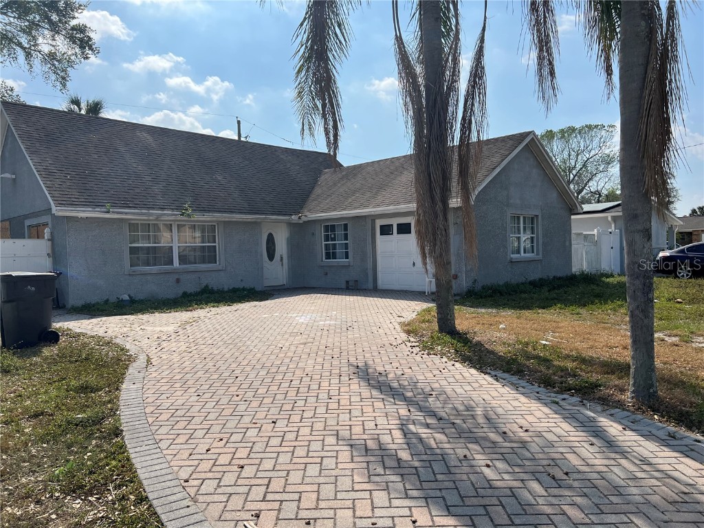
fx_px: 529
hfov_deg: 67.3
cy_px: 264
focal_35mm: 26
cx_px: 352
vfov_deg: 53.1
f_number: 1.5
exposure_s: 1/6993
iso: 50
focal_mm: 5.7
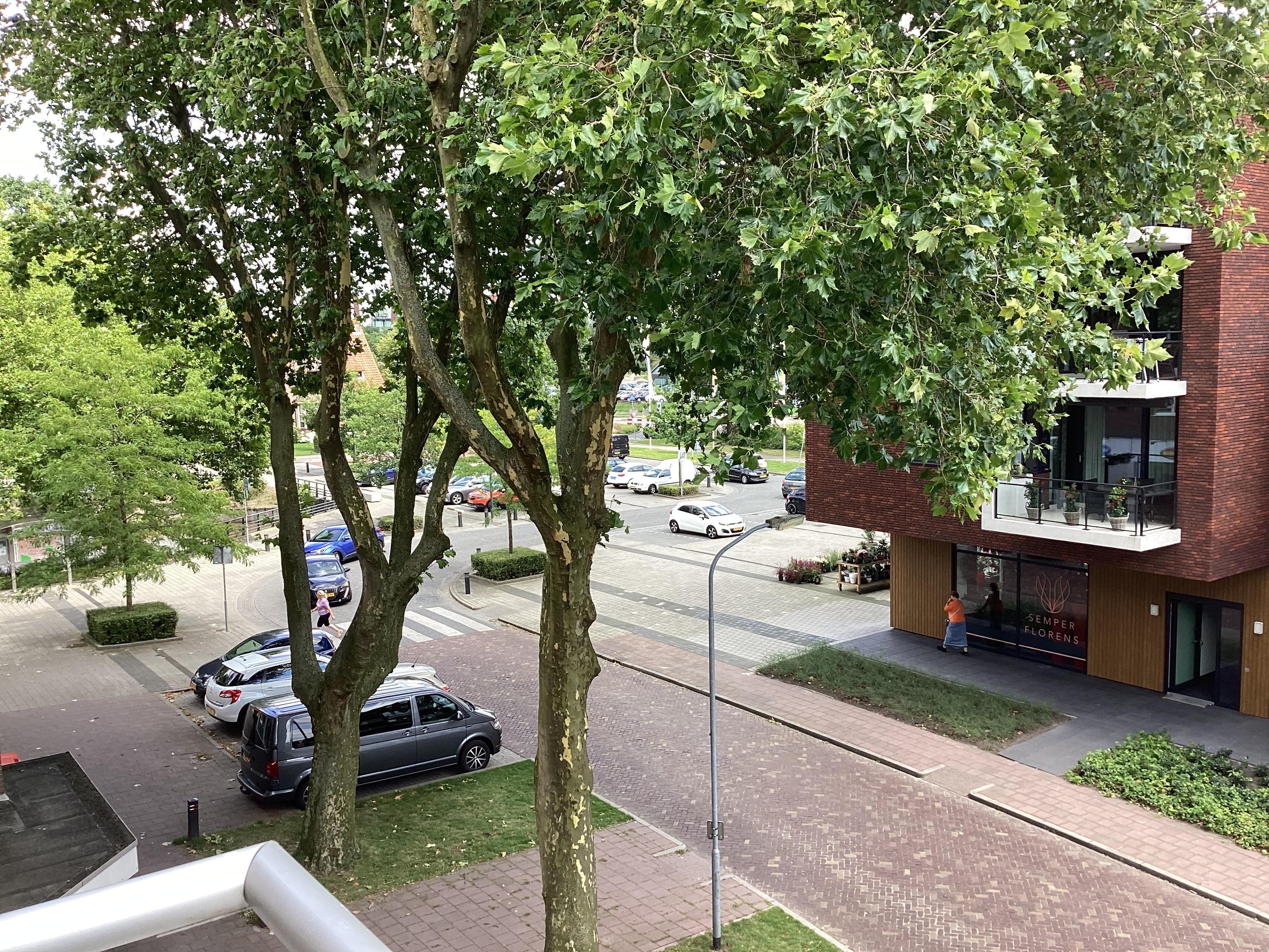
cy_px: 476
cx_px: 634
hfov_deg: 58.4
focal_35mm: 31
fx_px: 1136
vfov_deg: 45.4
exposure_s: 1/198
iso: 25
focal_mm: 3.3
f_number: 2.4
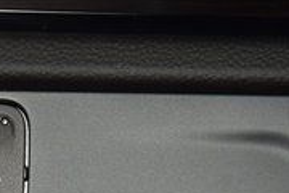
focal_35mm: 374
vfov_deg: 3.7
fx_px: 3002
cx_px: -128
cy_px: 327
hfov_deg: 5.5
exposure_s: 1/125
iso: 100
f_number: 8
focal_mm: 70
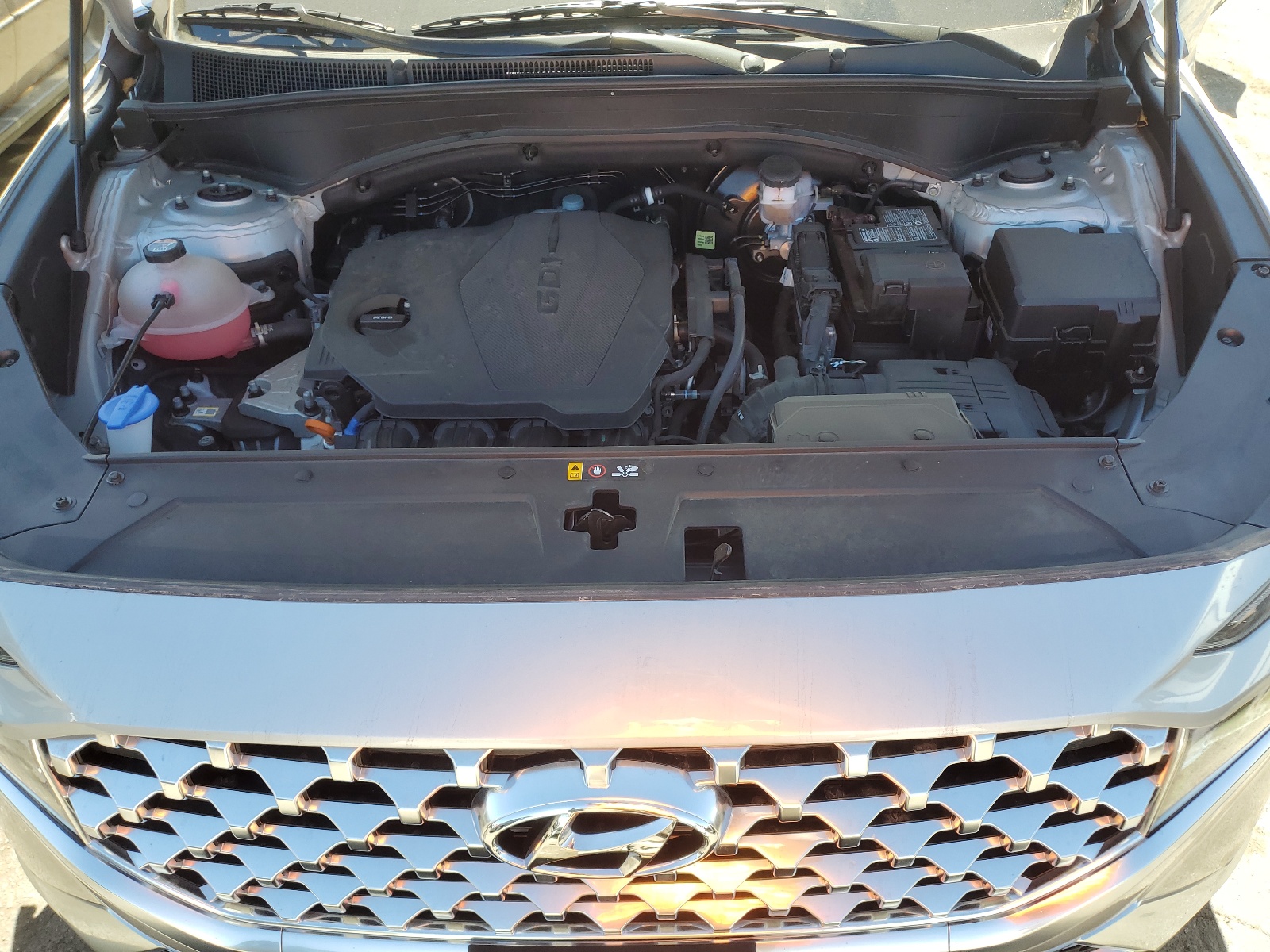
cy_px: 476
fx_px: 954
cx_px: 635
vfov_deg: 53.1
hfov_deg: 67.3
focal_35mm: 26
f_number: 1.5
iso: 50
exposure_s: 1/435
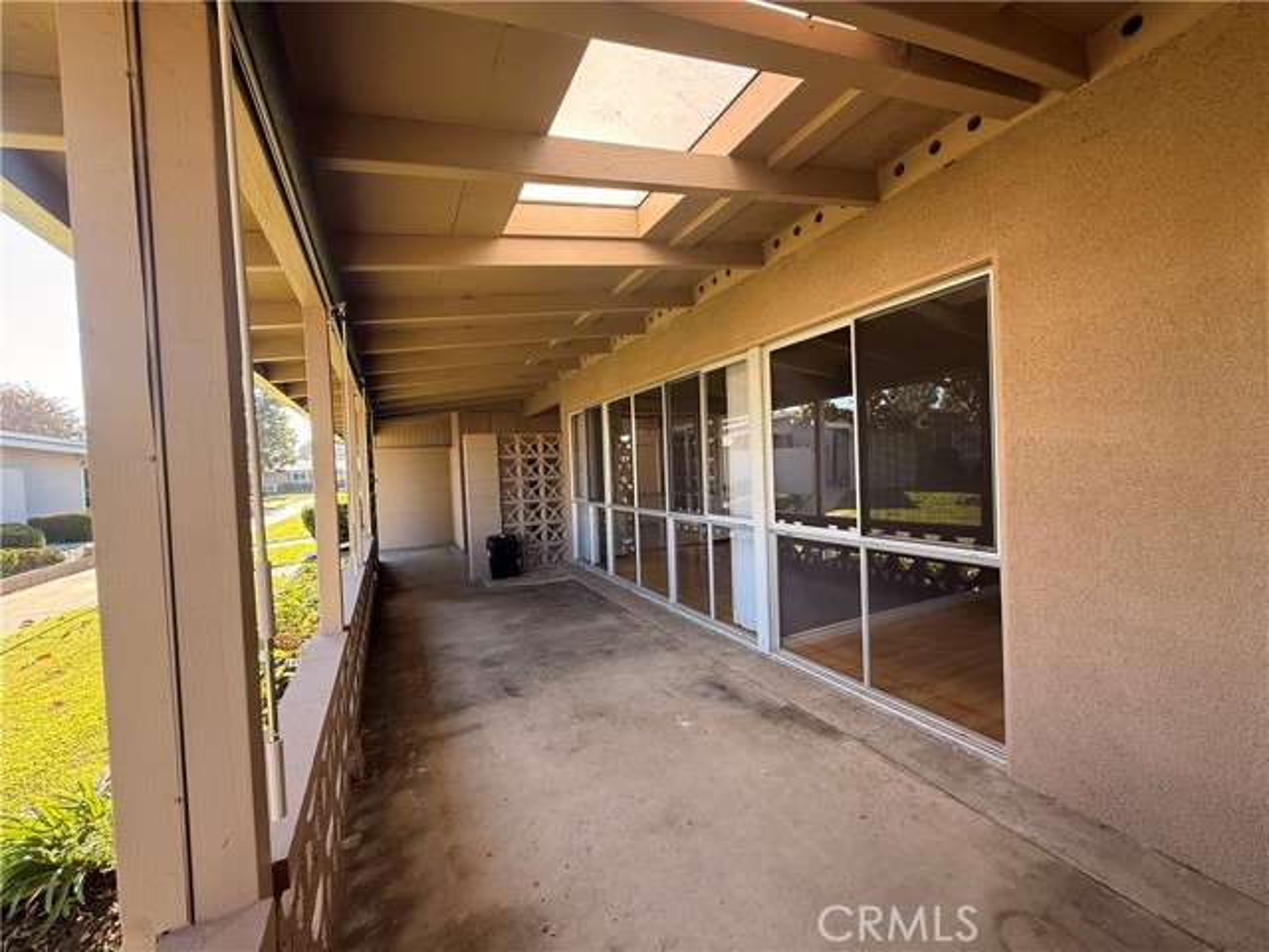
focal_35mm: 14
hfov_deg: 102.1
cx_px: 634
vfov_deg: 85.7
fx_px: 513
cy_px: 476
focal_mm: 2.22
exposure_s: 1/99
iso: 64
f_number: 2.2
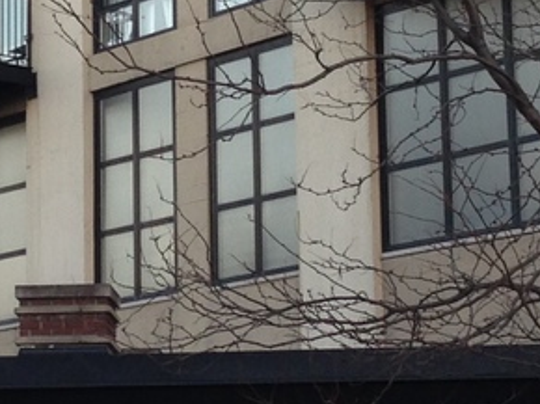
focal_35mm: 164
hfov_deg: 12.0
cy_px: 110
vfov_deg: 9.0
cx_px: 88
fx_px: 2556
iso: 50
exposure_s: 1/40
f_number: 2.4
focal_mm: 4.12
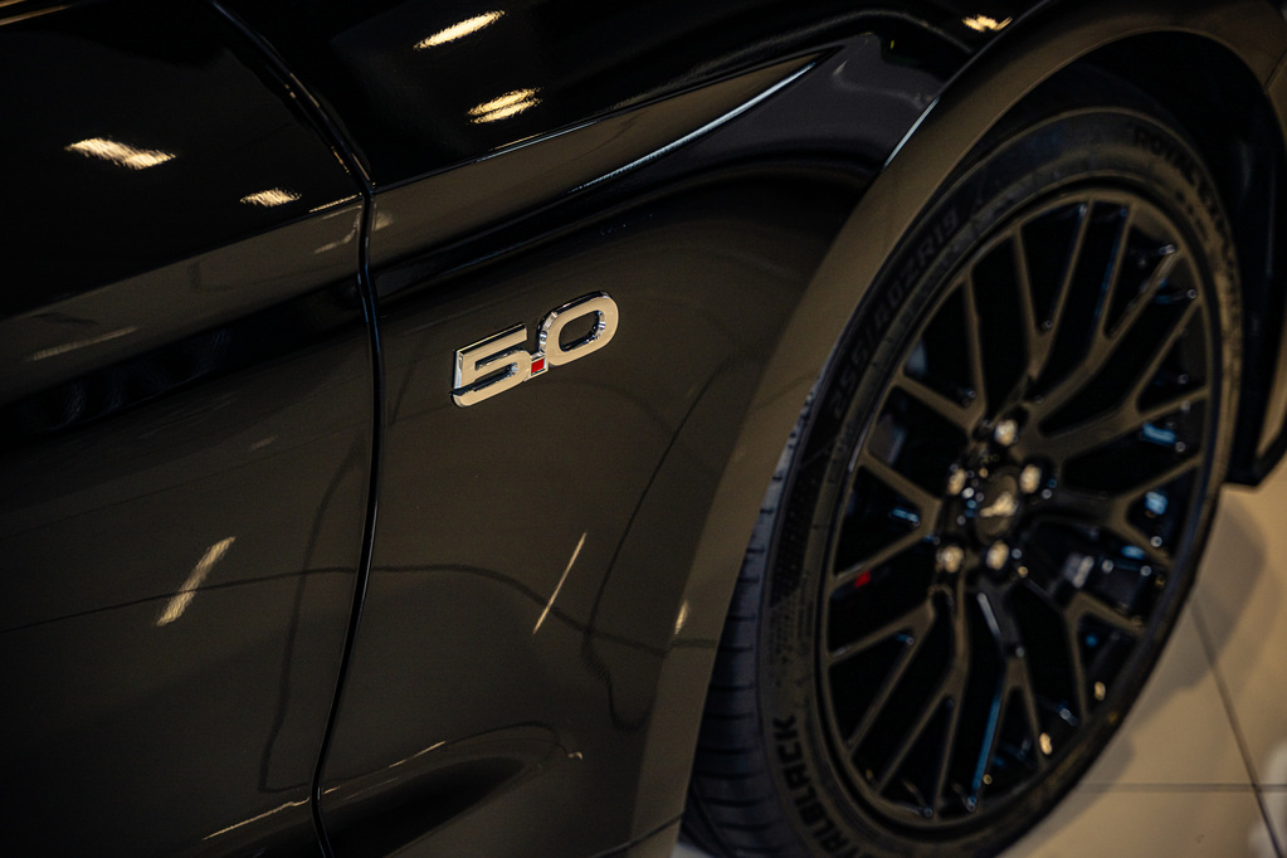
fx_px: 2681
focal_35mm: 75
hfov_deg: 27.0
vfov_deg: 18.2
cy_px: 429
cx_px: 644
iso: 250
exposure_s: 1/200
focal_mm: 75
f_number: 3.5
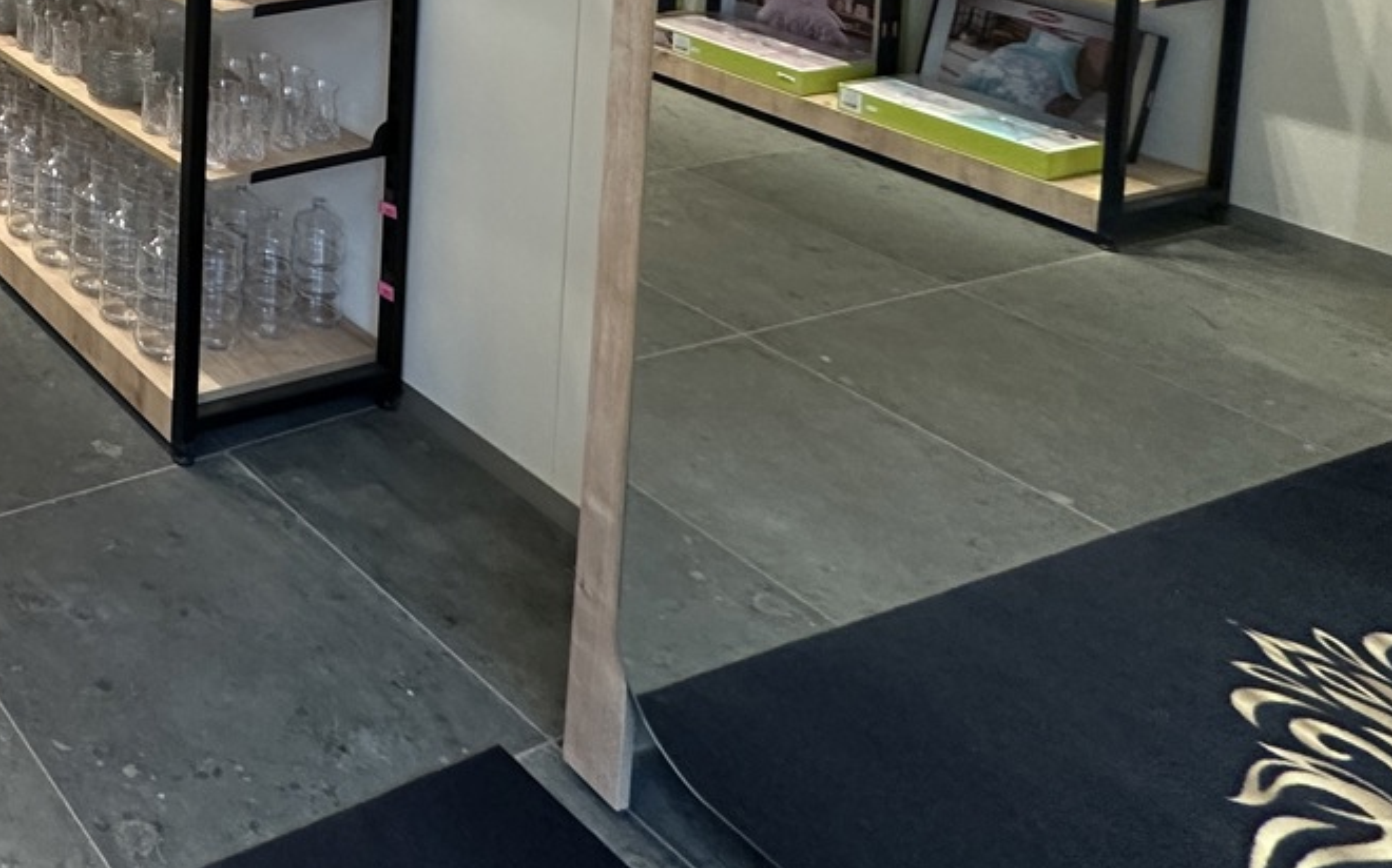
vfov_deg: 28.4
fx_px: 1365
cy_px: -287
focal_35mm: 36
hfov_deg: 41.0
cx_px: -200
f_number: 2.2
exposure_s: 1/100
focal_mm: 2.22
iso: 200
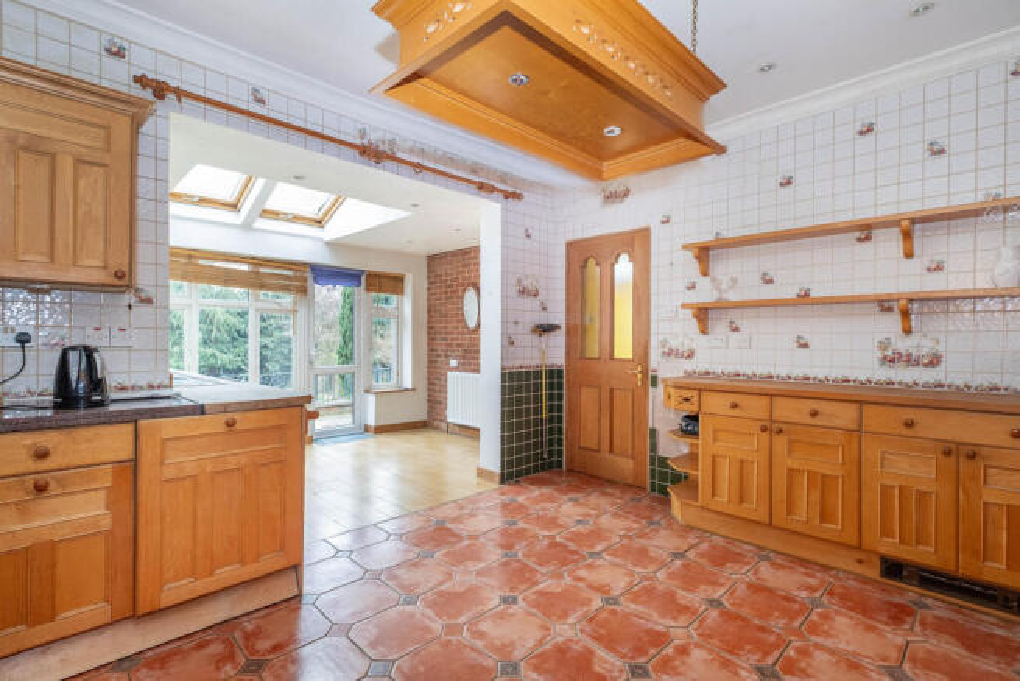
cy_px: 340
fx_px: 453
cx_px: 510
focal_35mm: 16
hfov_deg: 96.7
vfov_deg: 73.8
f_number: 5.6
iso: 400
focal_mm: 10.5
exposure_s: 1/10
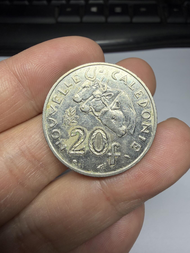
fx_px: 190
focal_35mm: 26
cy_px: 126
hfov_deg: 53.1
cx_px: 95
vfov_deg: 67.3
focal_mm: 2.22
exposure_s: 1/148
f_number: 2.2
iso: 50
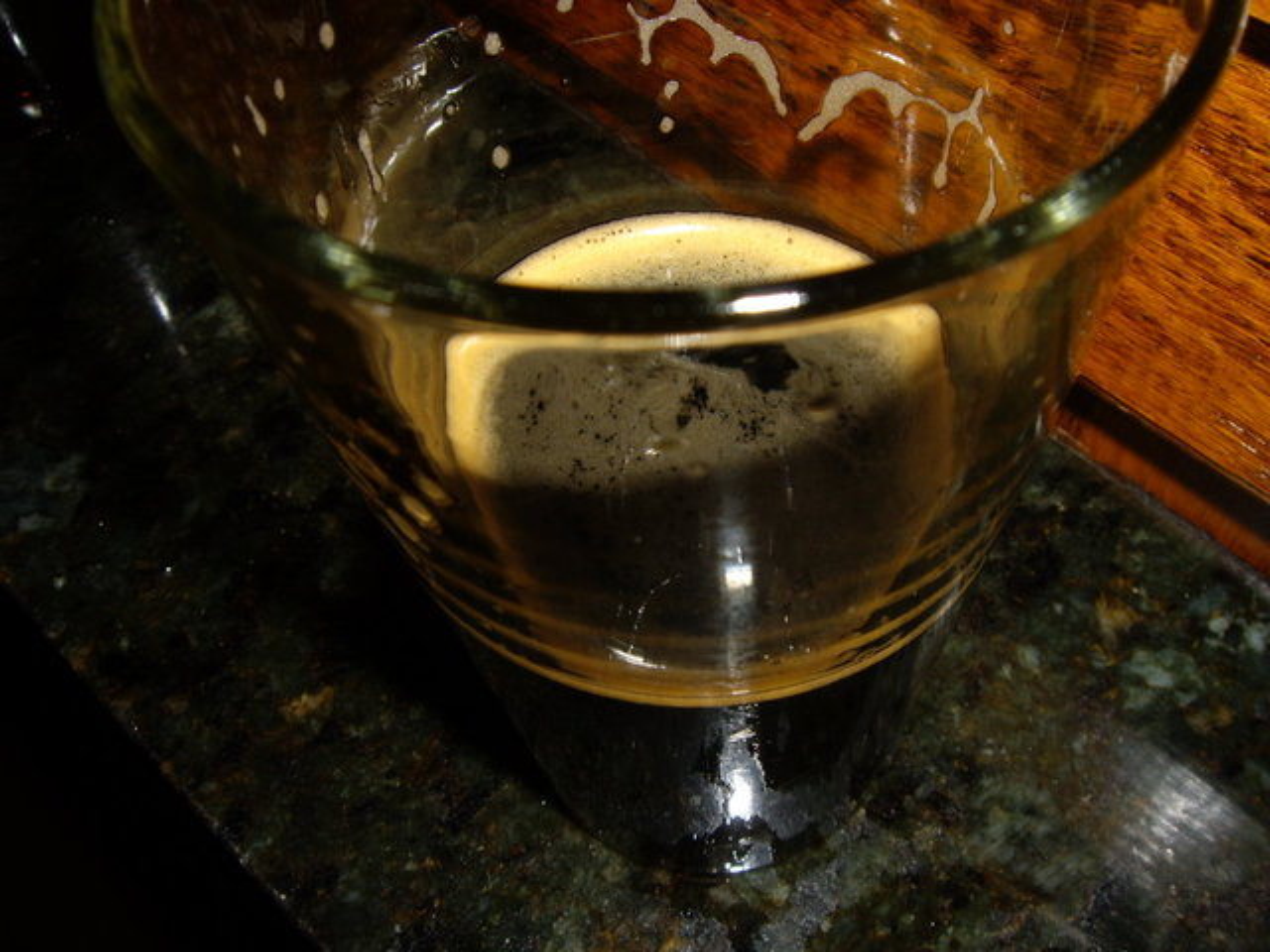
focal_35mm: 38
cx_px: 635
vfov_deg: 37.7
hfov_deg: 49.0
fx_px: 1394
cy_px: 476
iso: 50
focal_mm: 6.2
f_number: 4.3
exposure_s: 1/40
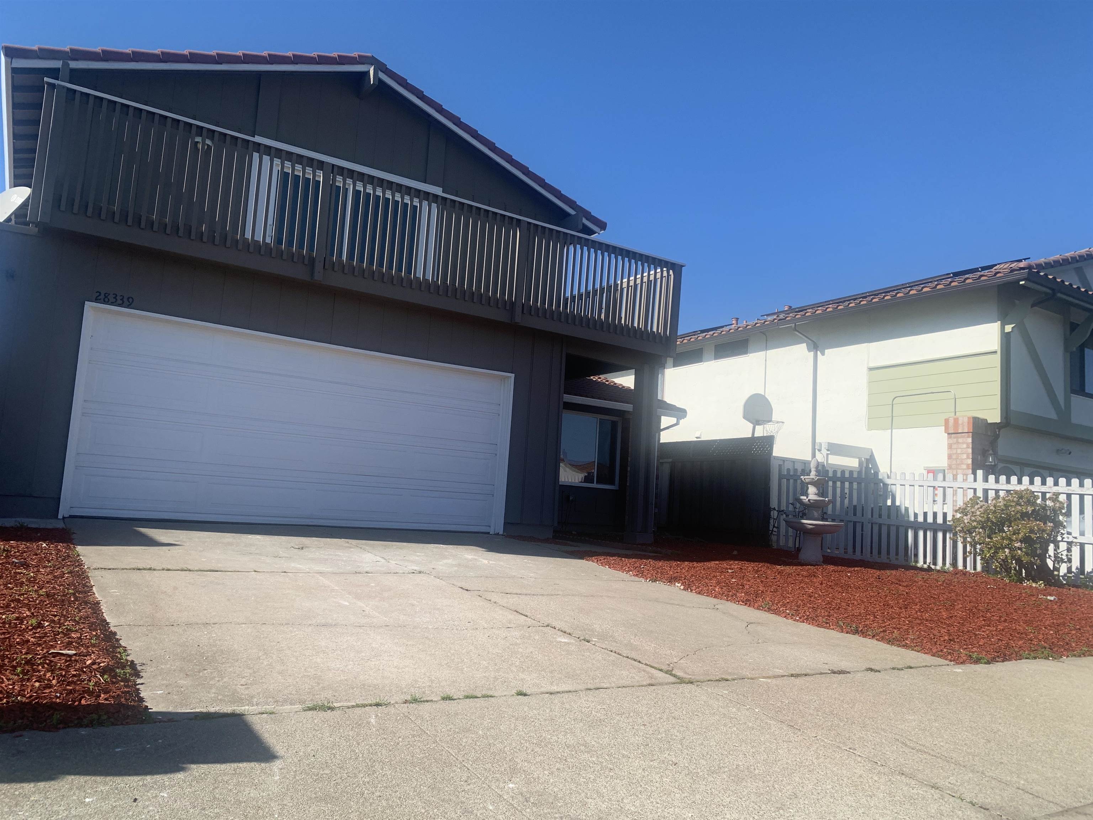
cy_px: 410
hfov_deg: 67.3
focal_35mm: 26
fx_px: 821
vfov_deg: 53.1
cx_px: 546
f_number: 1.8
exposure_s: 1/1992
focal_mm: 4.25
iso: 25
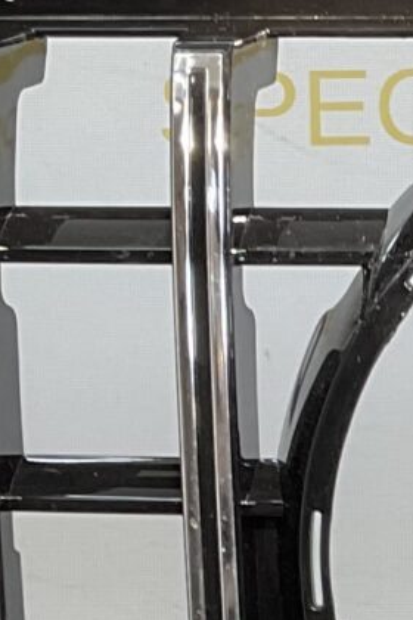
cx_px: 754
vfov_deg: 10.8
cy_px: 898
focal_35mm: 184
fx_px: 3166
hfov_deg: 7.2
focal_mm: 3
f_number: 1.8
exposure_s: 1/130
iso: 16
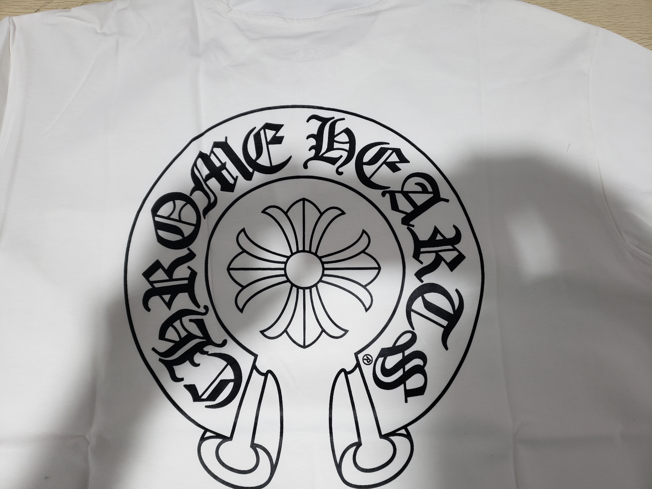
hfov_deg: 67.3
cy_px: 244
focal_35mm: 26
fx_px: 490
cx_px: 326
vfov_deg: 53.1
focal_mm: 4.3
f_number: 1.5
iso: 50
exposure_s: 1/101
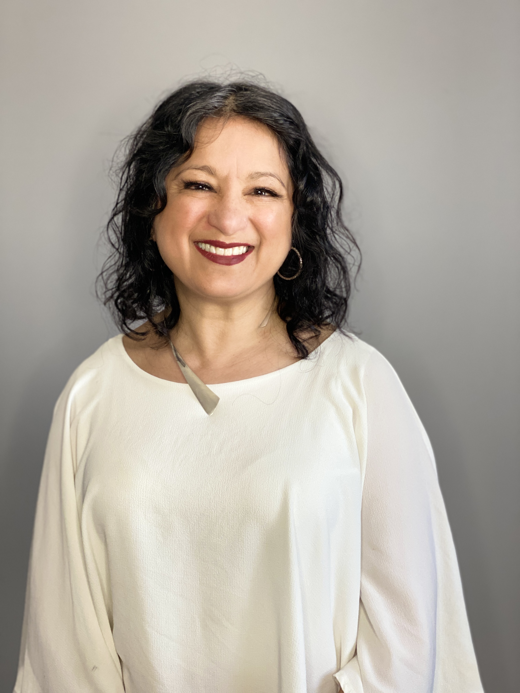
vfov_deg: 36.8
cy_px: 346
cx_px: 260
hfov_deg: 28.0
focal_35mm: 52
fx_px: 1042
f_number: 2
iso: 160
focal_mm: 6
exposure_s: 1/60
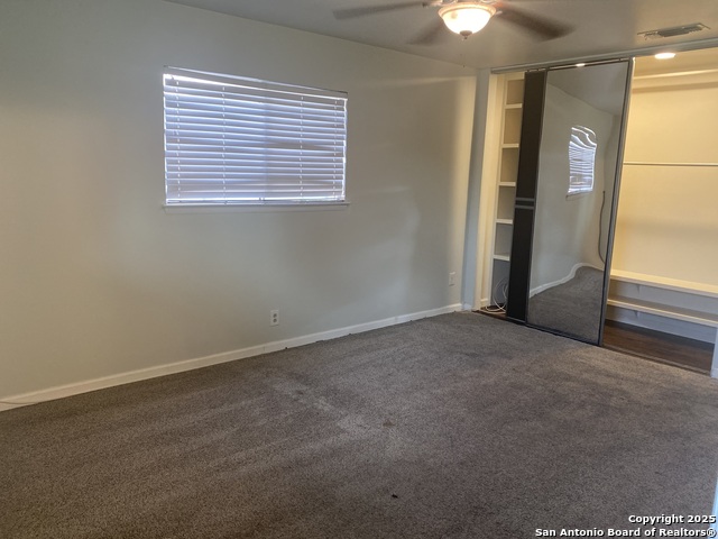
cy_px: 270
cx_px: 359
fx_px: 539
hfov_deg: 67.3
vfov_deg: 53.1
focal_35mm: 26
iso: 160
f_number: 1.8
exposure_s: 1/60
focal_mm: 4.25
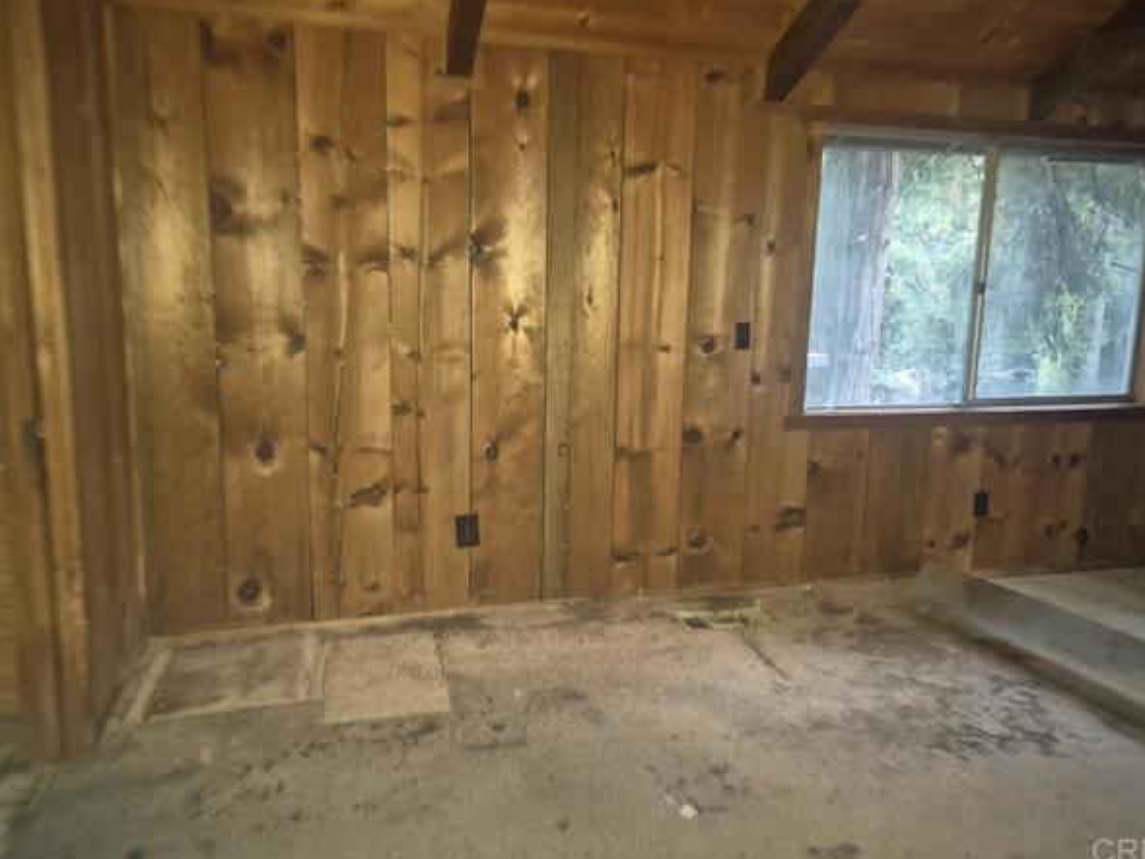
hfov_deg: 69.4
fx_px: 827
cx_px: 589
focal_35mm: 25
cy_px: 400
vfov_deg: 54.9
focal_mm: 5.4
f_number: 1.8
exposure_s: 1/10
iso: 640
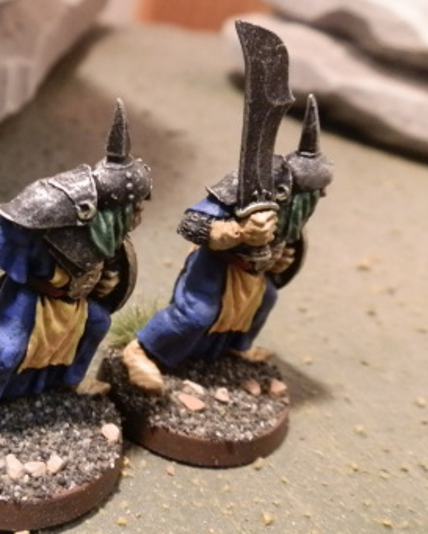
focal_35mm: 43
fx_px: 681
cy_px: 241
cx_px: 102
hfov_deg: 34.1
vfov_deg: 42.8
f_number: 3.1
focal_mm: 5
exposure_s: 1/40
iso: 400
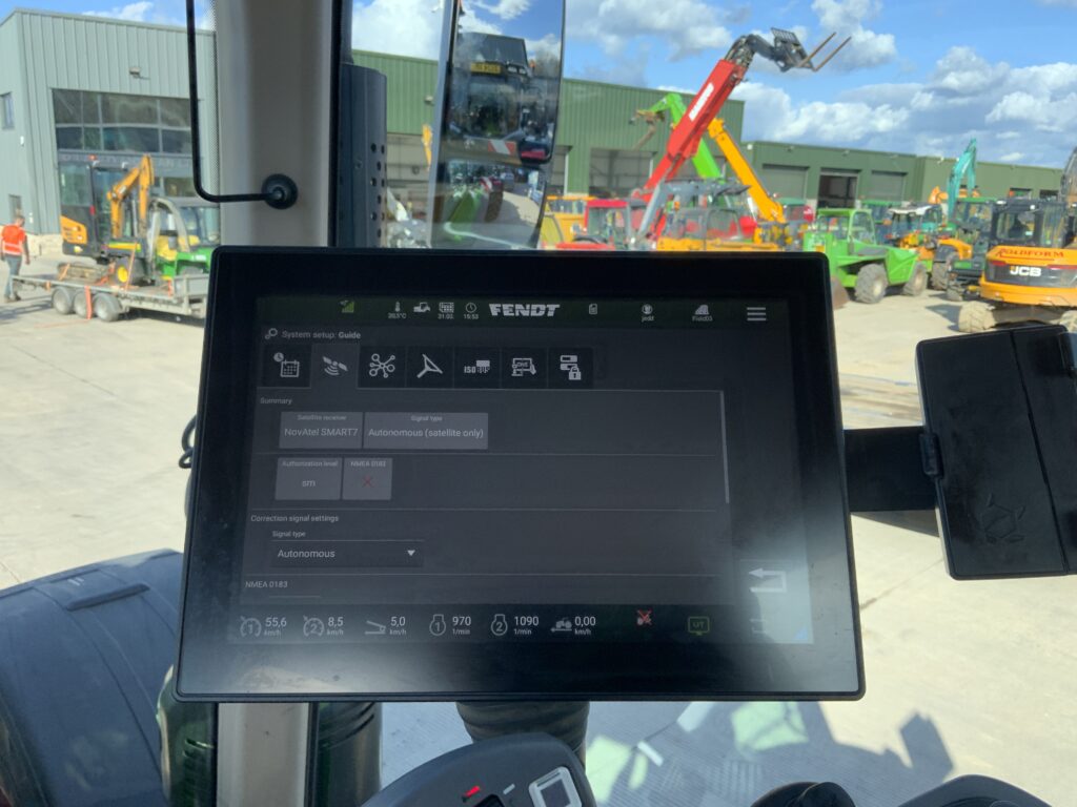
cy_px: 404
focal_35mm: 29
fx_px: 902
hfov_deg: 61.7
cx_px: 538
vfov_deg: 48.2
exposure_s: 1/500
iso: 16
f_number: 1.8
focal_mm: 3
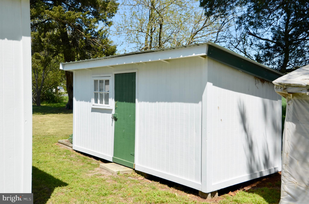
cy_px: 102
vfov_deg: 36.7
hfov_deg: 53.2
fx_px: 308
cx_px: 154
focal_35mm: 36
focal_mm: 24
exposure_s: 1/320
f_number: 9
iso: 100
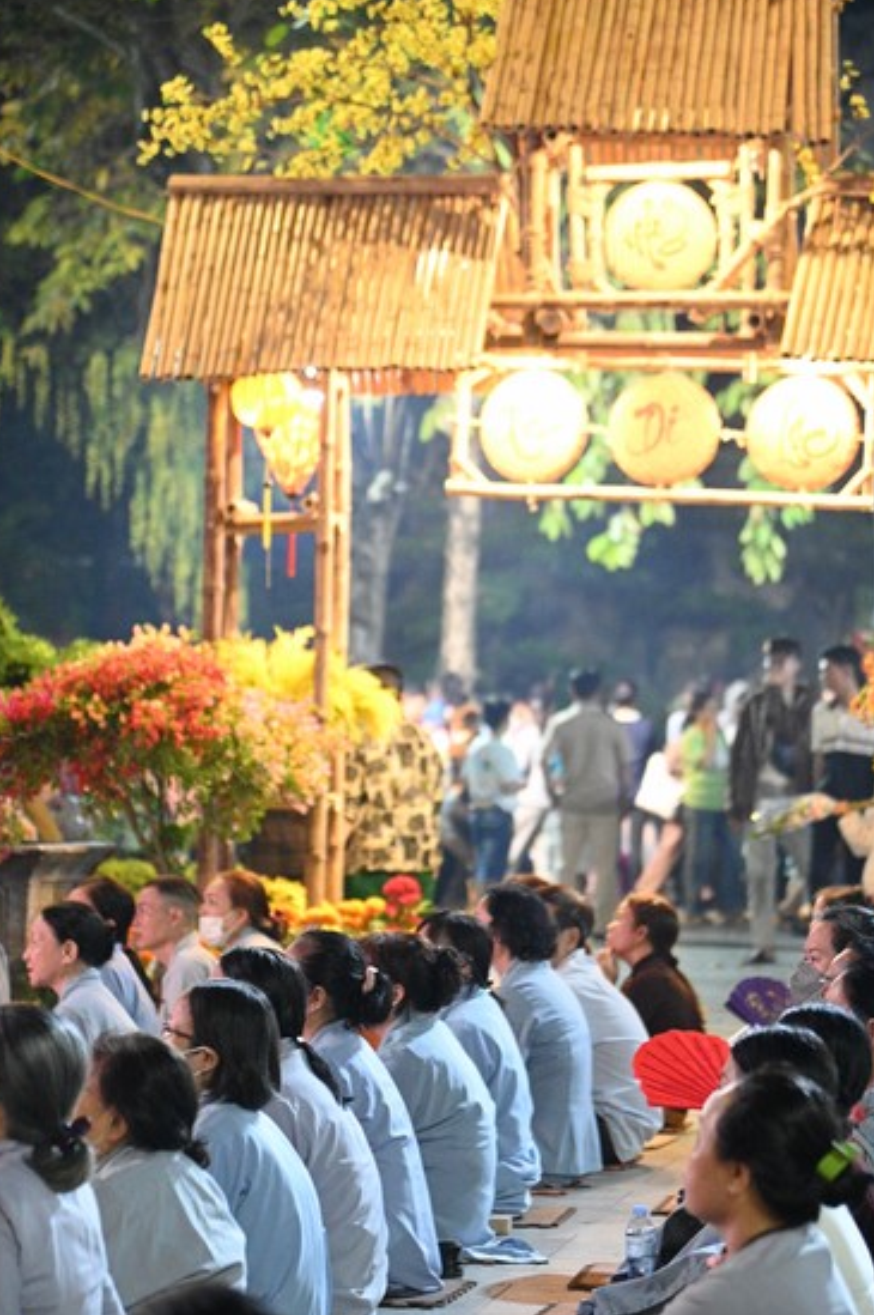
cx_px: 443
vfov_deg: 14.5
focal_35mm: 142
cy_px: 704
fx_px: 5181
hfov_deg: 9.6
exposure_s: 1/160
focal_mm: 120
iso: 12800
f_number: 4
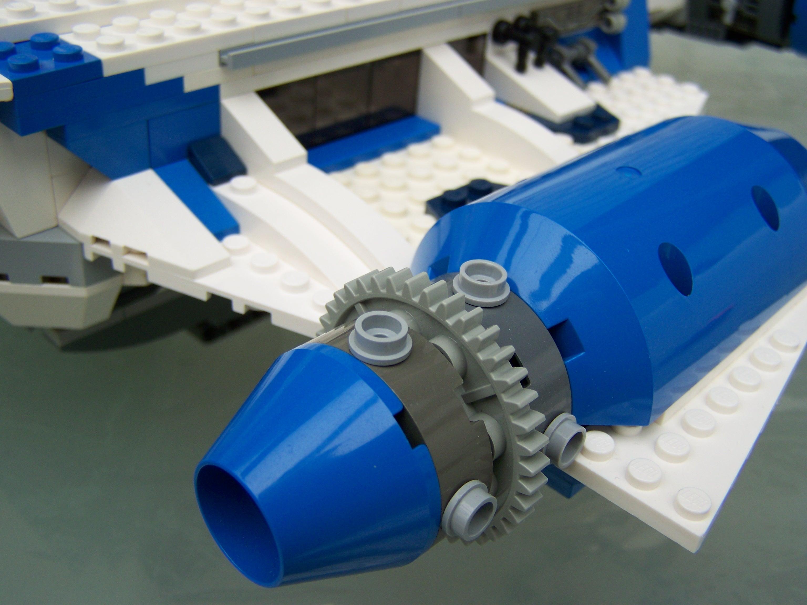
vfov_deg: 37.7
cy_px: 302
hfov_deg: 49.0
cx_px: 404
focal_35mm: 38
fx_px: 886
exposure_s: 1/200
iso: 64
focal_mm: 6.3
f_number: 2.8
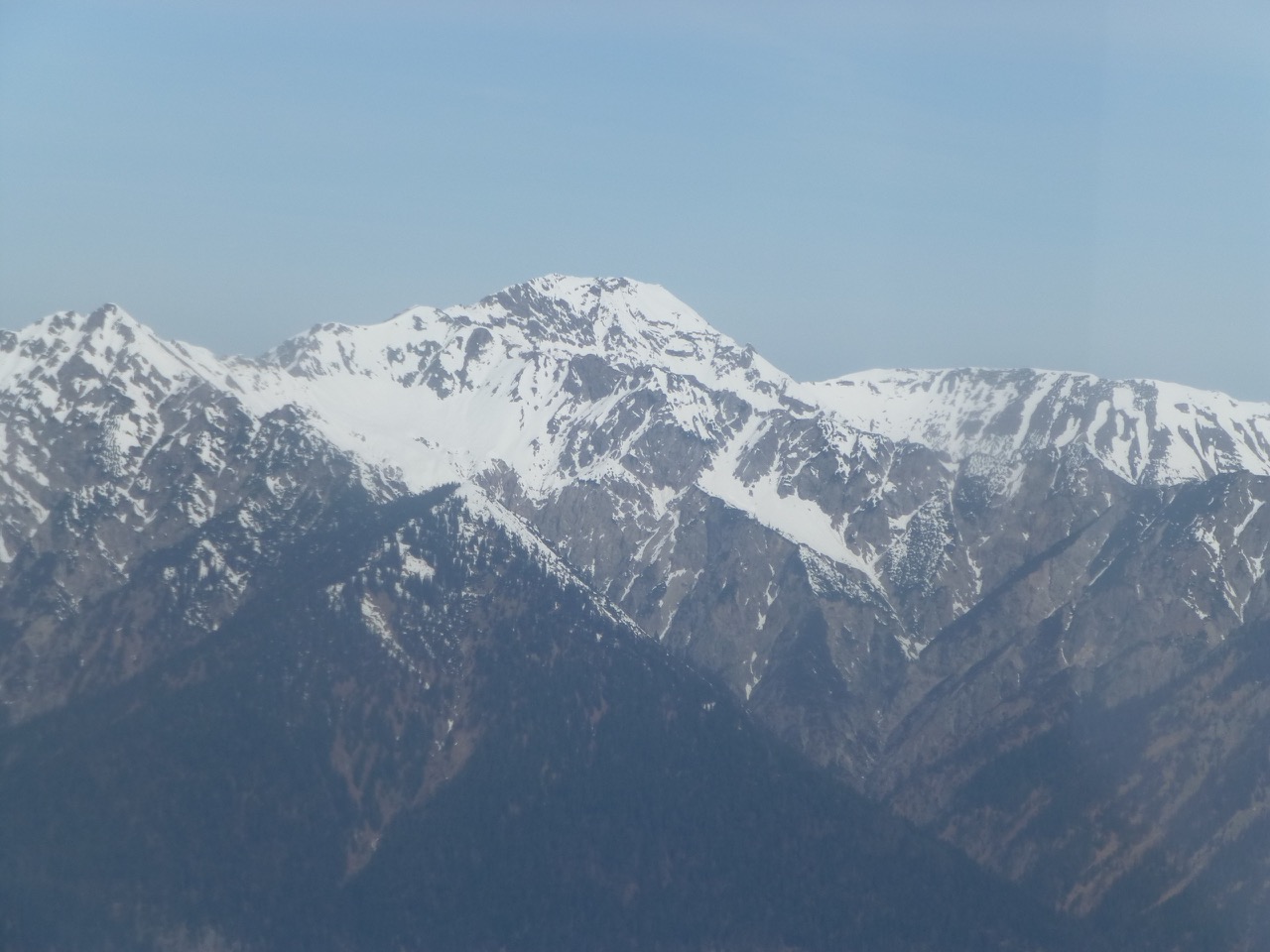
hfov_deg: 13.6
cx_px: 635
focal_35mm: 145
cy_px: 476
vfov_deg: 10.2
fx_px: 5320
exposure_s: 1/800
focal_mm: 25.9
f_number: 5.4
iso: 100
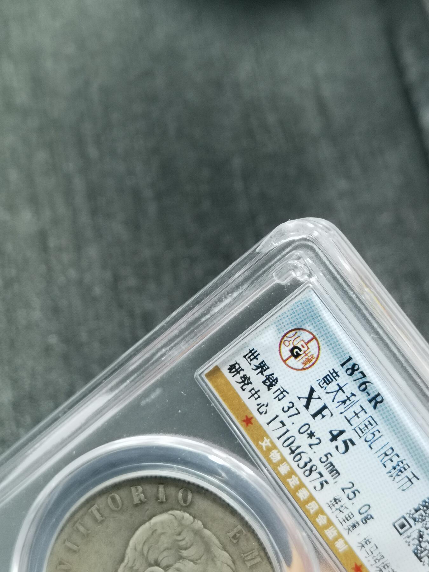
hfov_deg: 21.9
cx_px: 214
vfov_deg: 29.0
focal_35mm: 67
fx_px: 1107
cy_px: 286
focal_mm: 6.67
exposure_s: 1/50
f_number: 1.9
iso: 200
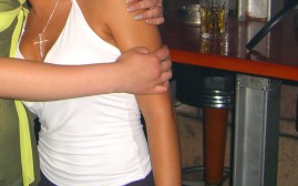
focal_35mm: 90
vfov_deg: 14.1
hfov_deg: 22.5
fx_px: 731
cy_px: -31
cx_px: 31
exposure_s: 1/60
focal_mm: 7.9
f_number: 2.8
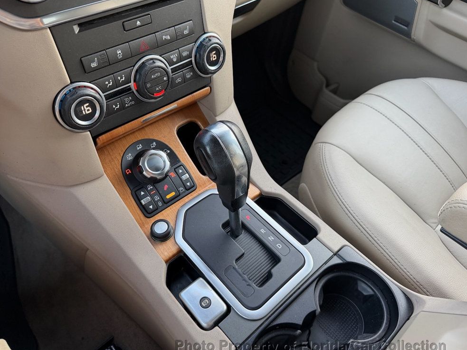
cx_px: 228
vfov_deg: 54.9
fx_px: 337
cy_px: 180
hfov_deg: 69.4
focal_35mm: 25
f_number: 1.78
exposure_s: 1/64
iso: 200
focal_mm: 6.76
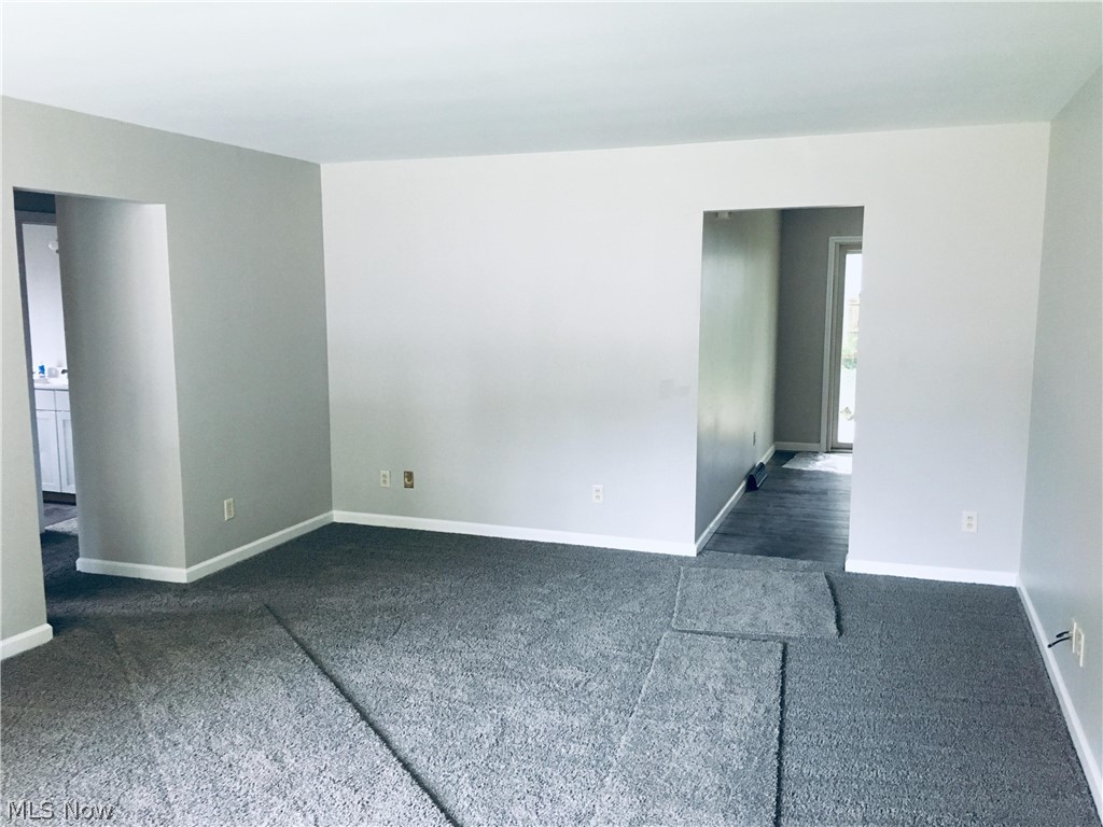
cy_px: 414
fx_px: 924
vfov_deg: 48.2
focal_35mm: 29
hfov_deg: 61.7
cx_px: 552
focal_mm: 4.15
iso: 160
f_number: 2.2
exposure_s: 1/30
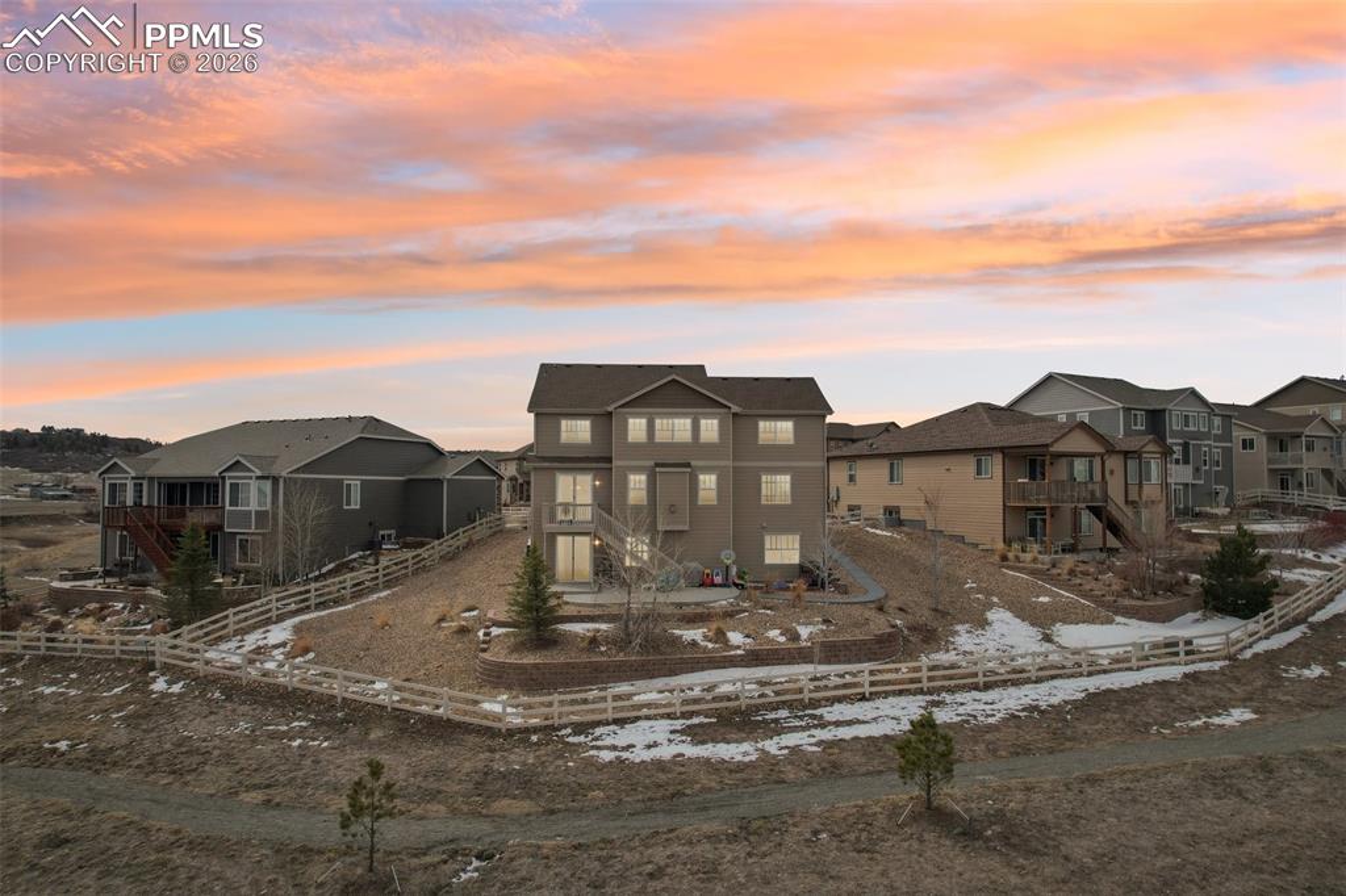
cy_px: 448
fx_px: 822
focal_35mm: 22
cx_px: 673
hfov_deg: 78.6
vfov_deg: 57.2
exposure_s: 1/800
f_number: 2.8
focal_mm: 8.4
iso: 130
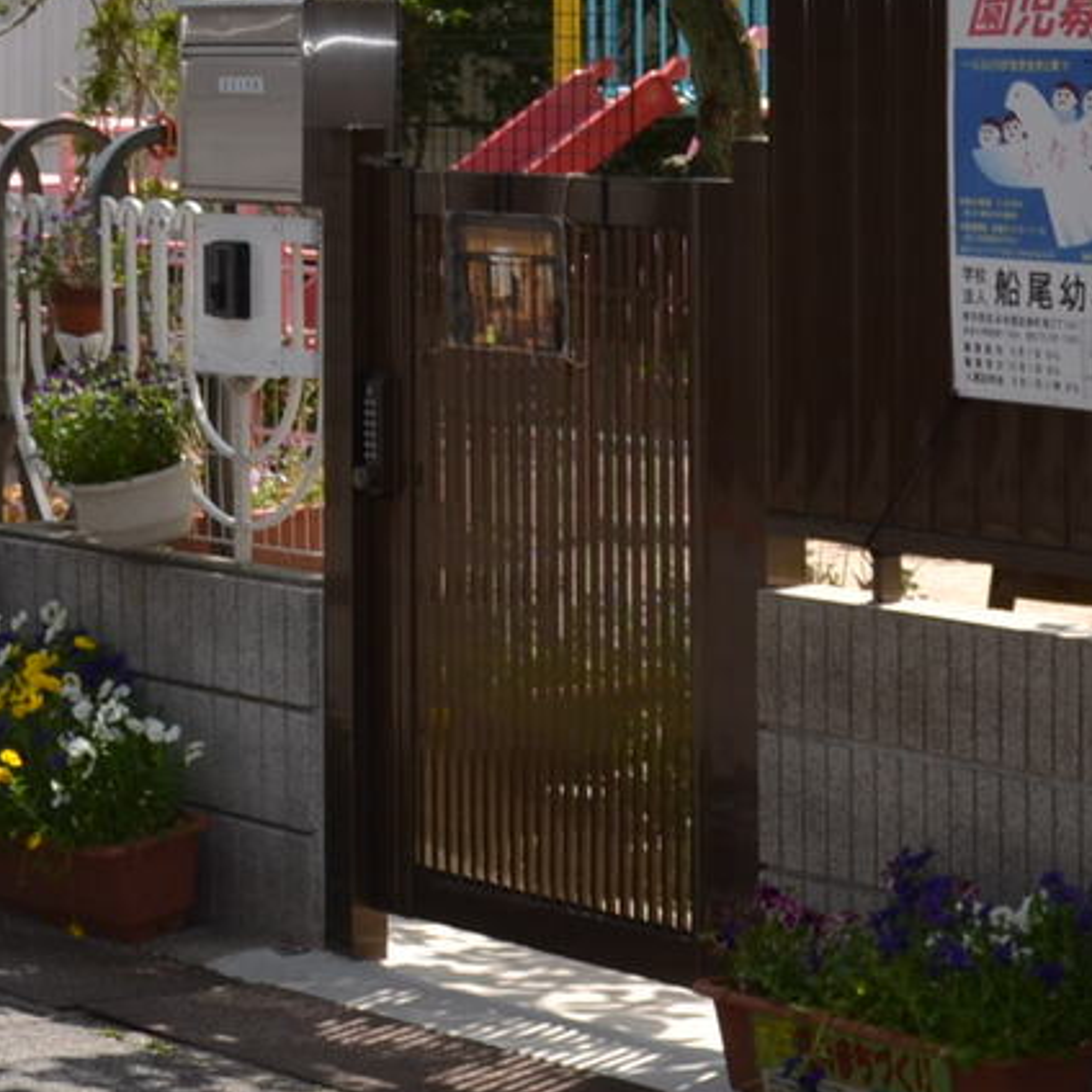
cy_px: -71
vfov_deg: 12.5
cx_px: -75
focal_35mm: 137
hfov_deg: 12.5
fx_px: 4890
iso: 100
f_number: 8
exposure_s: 1/200
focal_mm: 24
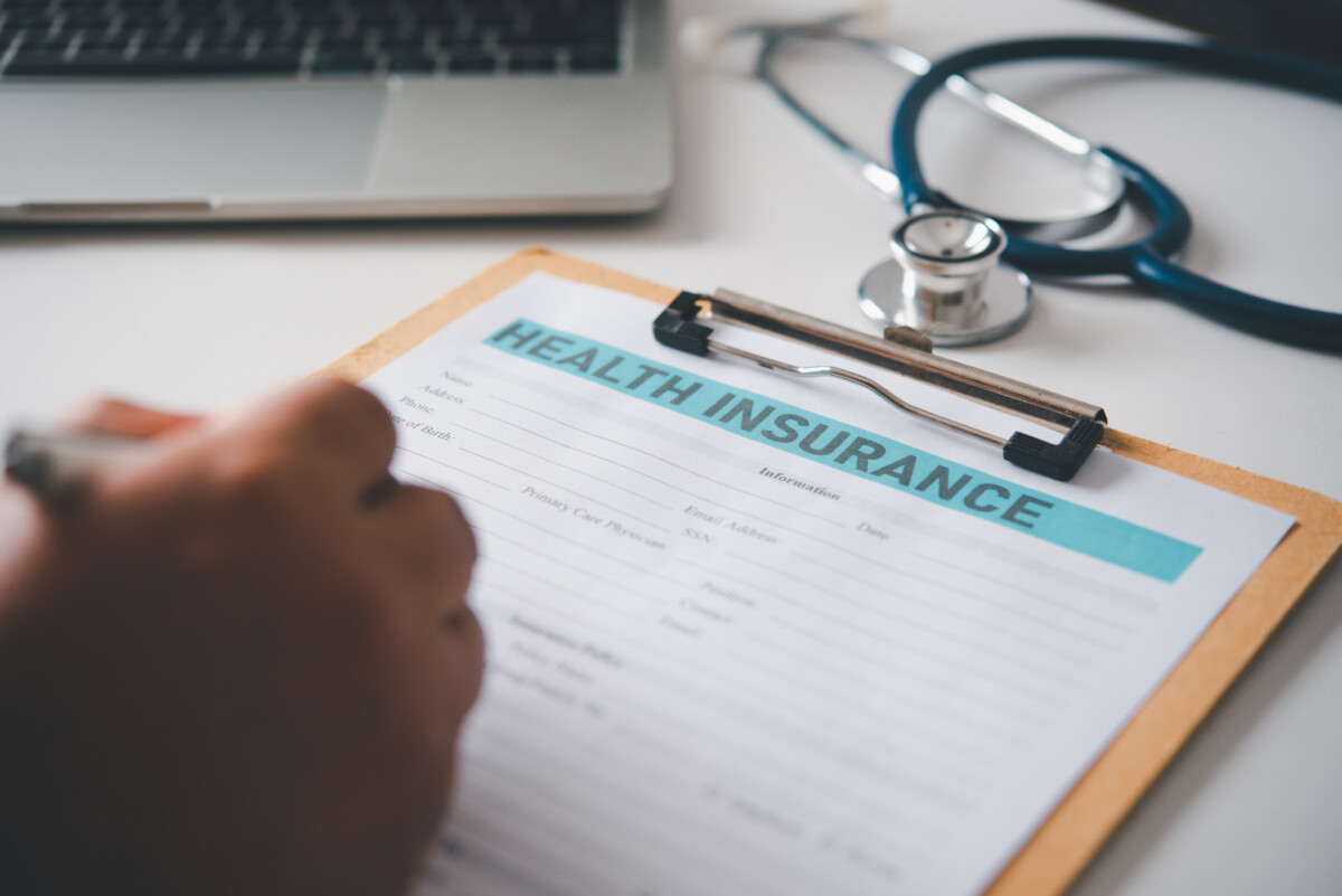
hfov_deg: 33.4
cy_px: 448
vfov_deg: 22.6
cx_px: 671
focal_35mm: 60
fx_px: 2237
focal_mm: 60
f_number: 4
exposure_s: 1/125
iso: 200
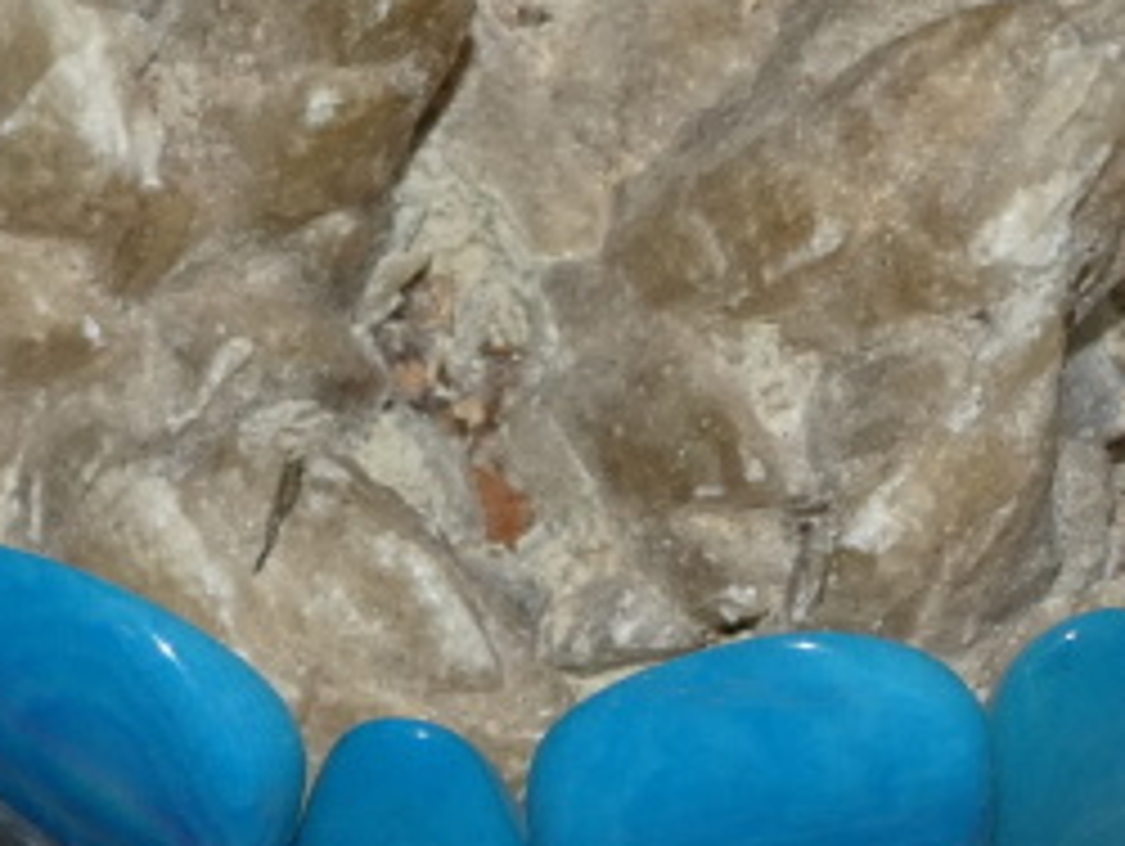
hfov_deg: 5.9
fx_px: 10930
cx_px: 580
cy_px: 176
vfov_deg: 4.4
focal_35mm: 336
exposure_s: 1/60
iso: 125
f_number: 4.9
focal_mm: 18.8
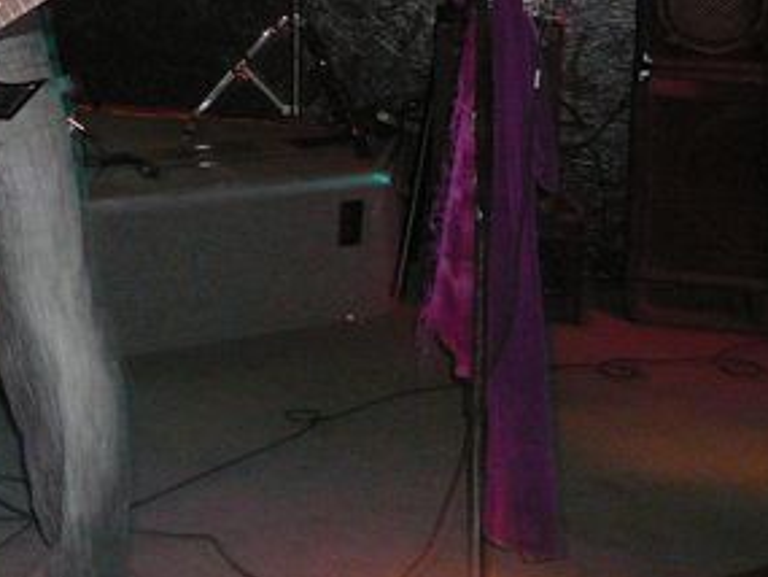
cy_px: -74
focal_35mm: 86
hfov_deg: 21.3
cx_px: -129
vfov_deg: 16.6
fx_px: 1909
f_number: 2.8
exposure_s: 1/8
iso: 250
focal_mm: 5.2
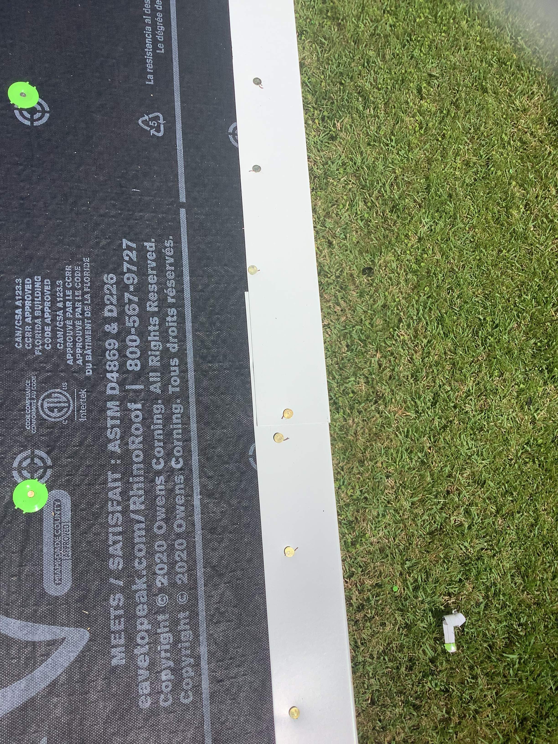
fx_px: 666
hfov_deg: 45.4
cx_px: 279
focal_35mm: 31
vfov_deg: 58.4
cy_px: 372
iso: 25
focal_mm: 3.3
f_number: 2.4
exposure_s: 1/2469
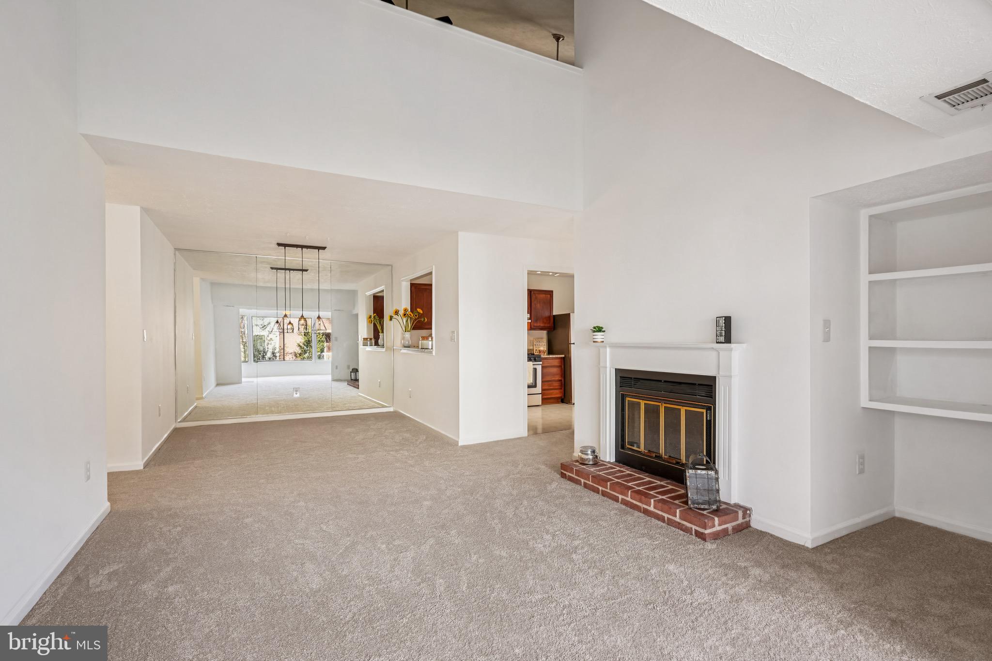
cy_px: 330
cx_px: 496
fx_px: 441
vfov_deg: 73.7
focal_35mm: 16
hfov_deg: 96.7
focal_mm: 16
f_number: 8
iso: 200
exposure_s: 1/10
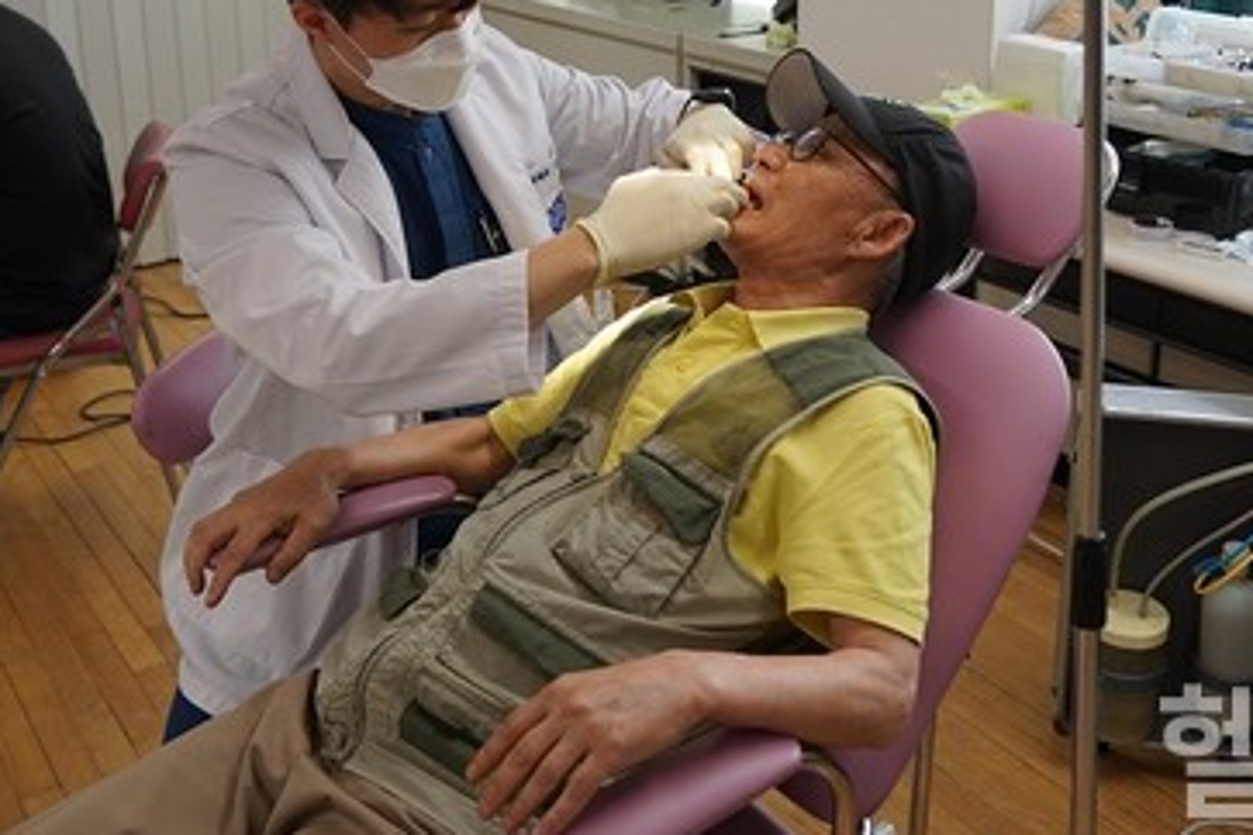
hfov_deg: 45.4
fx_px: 1497
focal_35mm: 43
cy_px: 179
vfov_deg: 30.5
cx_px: 694
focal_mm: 26
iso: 125
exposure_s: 1/60
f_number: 4
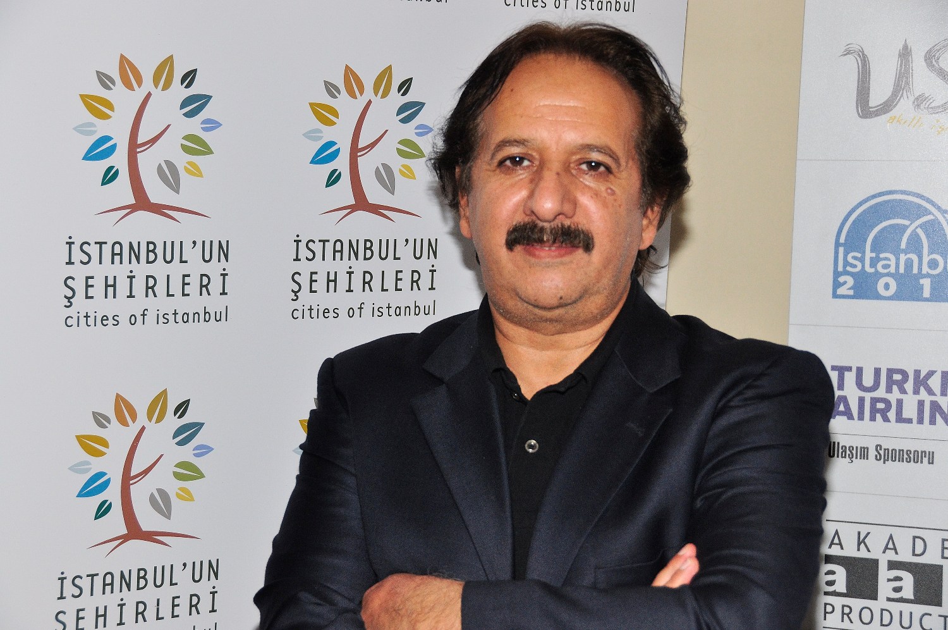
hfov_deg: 27.0
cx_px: 474
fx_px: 1972
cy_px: 315
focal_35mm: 75
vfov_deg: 18.1
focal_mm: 50
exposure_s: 1/60
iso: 400
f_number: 4.8
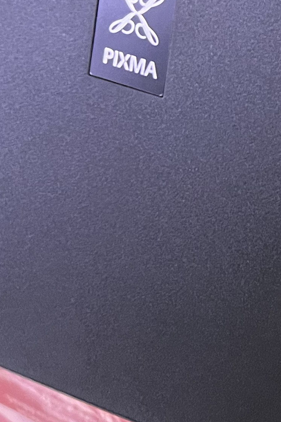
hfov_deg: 10.8
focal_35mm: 98
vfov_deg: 20.1
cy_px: -17
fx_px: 1147
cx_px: 762
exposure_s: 1/50
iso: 200
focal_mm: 5.7
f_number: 1.5
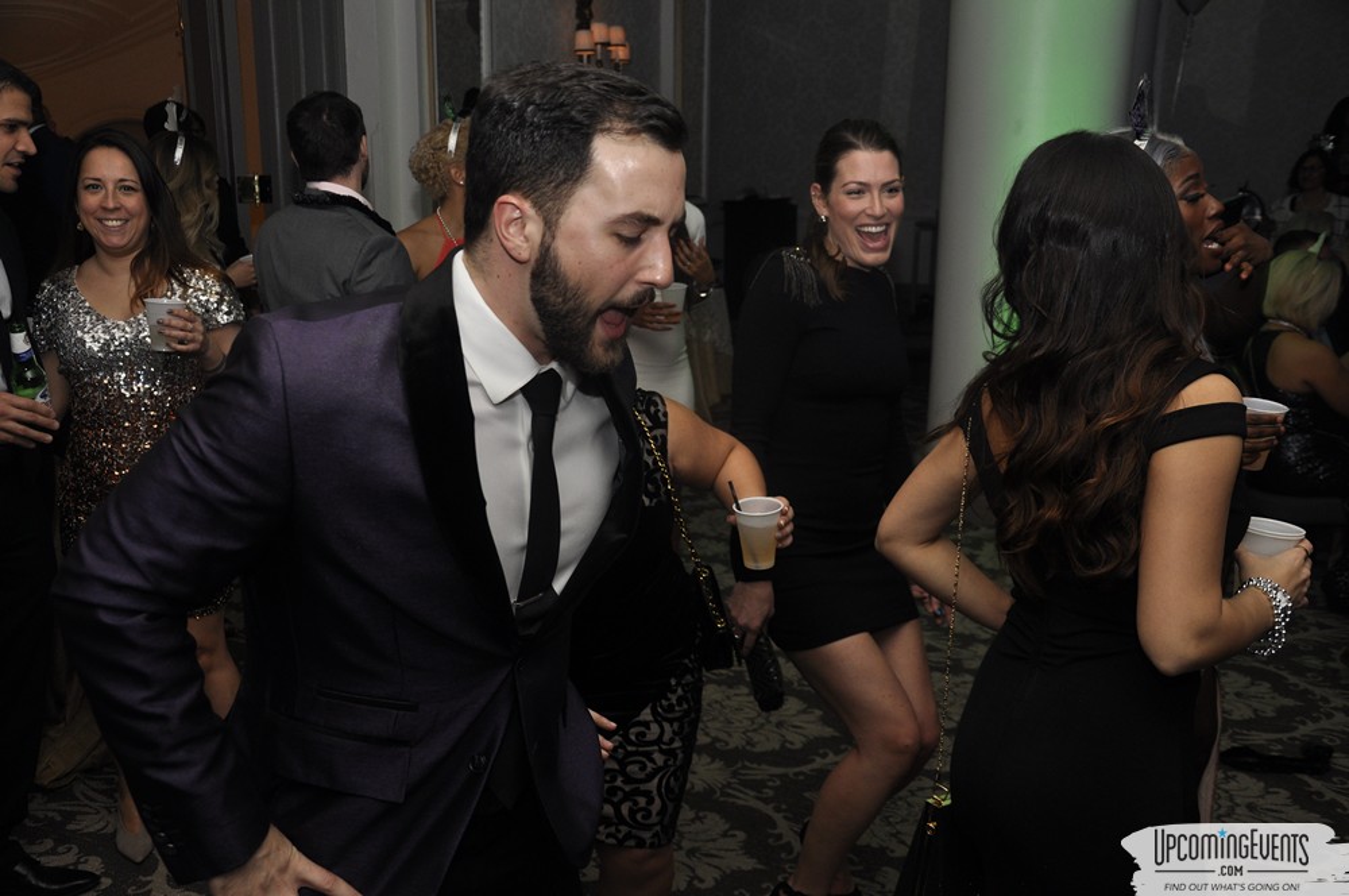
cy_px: 448
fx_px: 1235
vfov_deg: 39.9
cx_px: 674
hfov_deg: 57.3
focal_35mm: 33
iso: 400
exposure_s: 1/60
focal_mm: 22
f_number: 5
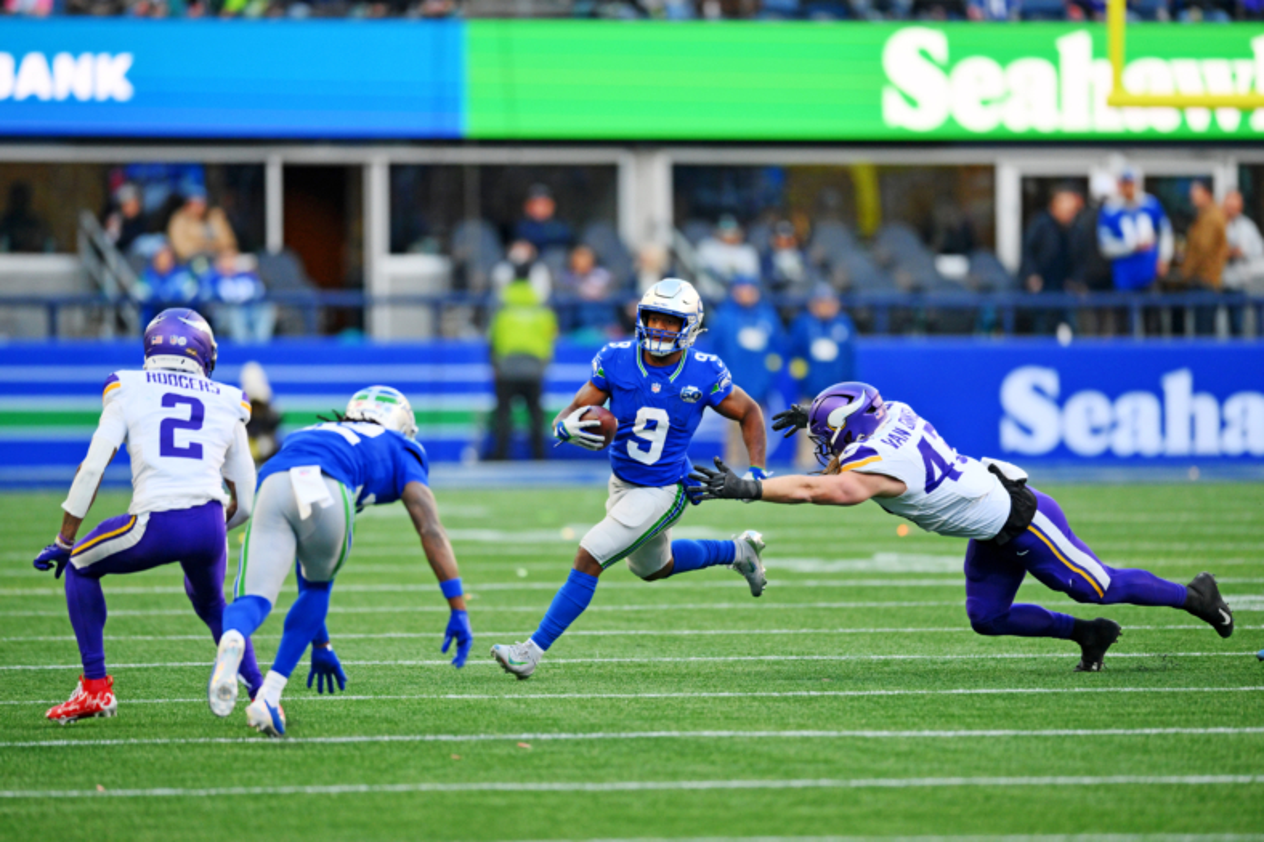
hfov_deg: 5.2
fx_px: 14041
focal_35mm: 400
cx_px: 632
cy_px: 421
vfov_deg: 3.4
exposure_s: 1/2500
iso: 1250
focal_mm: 400
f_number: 2.8
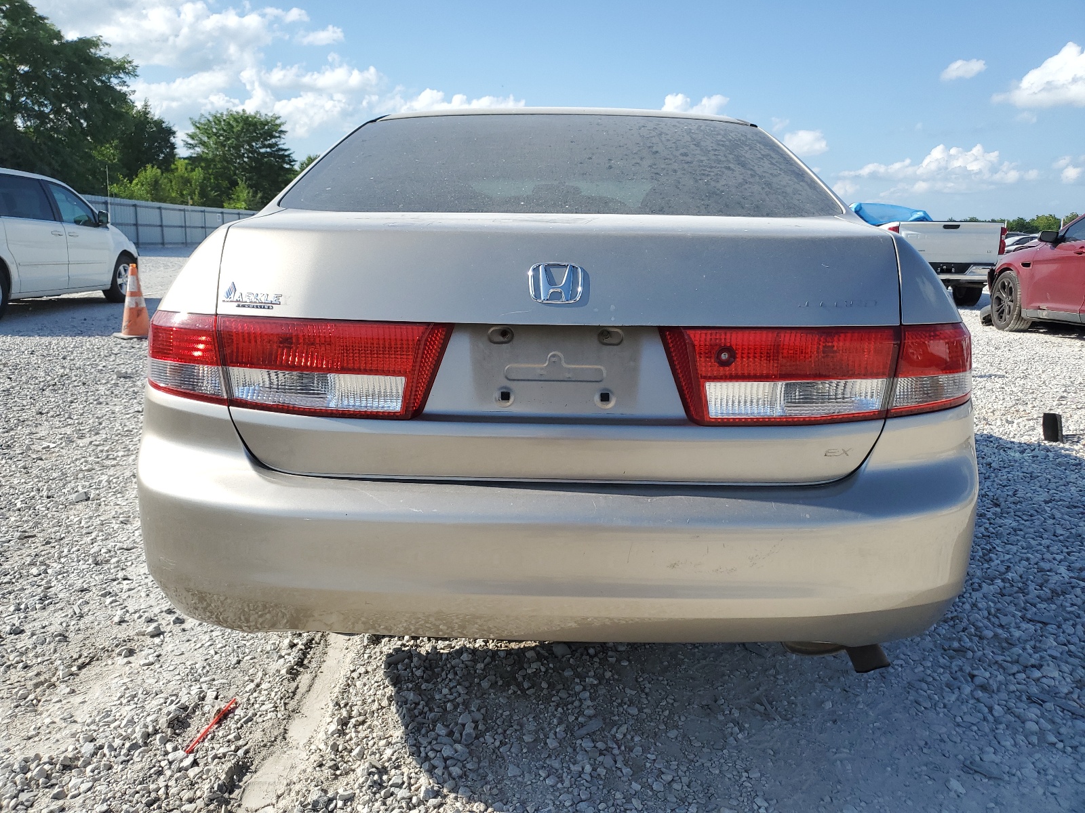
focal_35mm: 26
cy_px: 406
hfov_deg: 67.3
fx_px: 815
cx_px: 542
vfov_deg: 53.1
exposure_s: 1/2500
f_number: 1.5
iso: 50
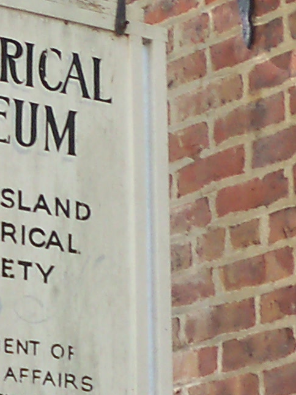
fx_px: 2257
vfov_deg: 9.9
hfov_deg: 7.4
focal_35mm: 198
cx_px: -157
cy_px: 393
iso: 64
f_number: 3.5
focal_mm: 6.2
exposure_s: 1/40
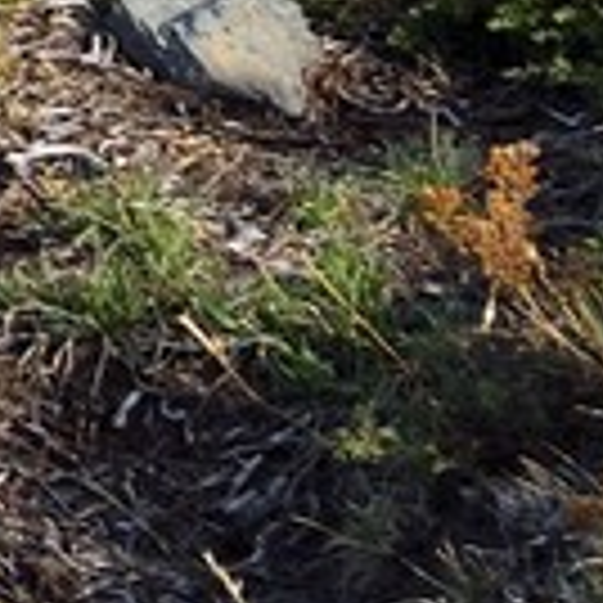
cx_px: -2182
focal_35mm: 344
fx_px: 6780
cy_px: -1570
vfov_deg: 4.7
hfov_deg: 4.5
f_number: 13
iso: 200
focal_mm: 34
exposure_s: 1/250
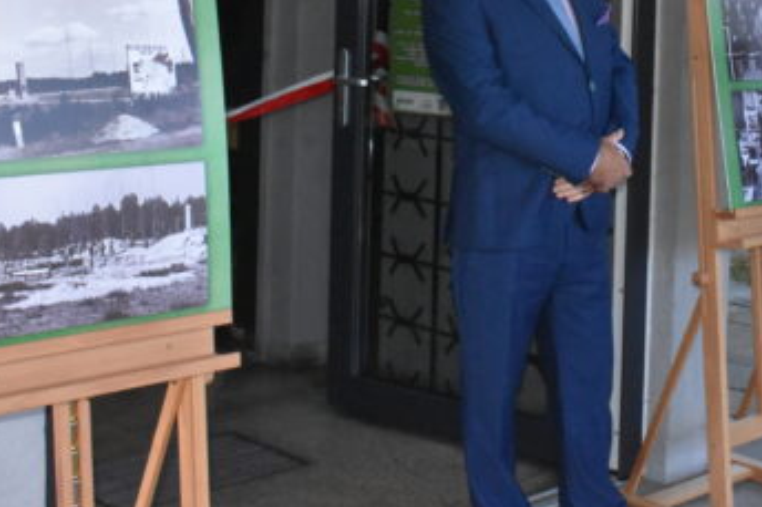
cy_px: 55
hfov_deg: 29.8
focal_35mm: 66
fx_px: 1396
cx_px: 616
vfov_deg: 20.2
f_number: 16
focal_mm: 24
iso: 8000
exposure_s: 1/250
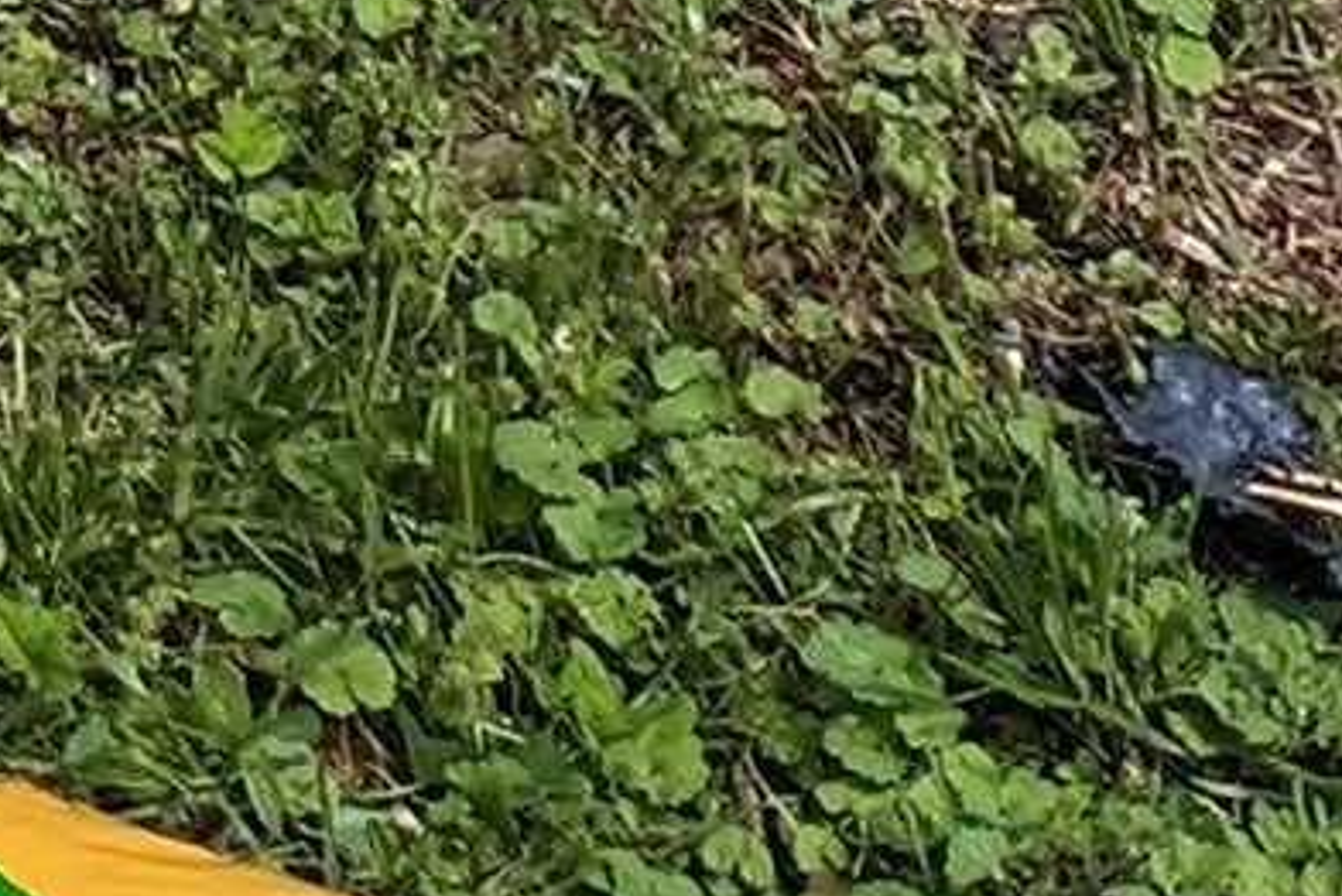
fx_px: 4850
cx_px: -1339
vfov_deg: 8.0
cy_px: -2325
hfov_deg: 13.5
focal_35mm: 130
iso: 39
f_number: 1.95
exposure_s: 1/964
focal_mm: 2.23
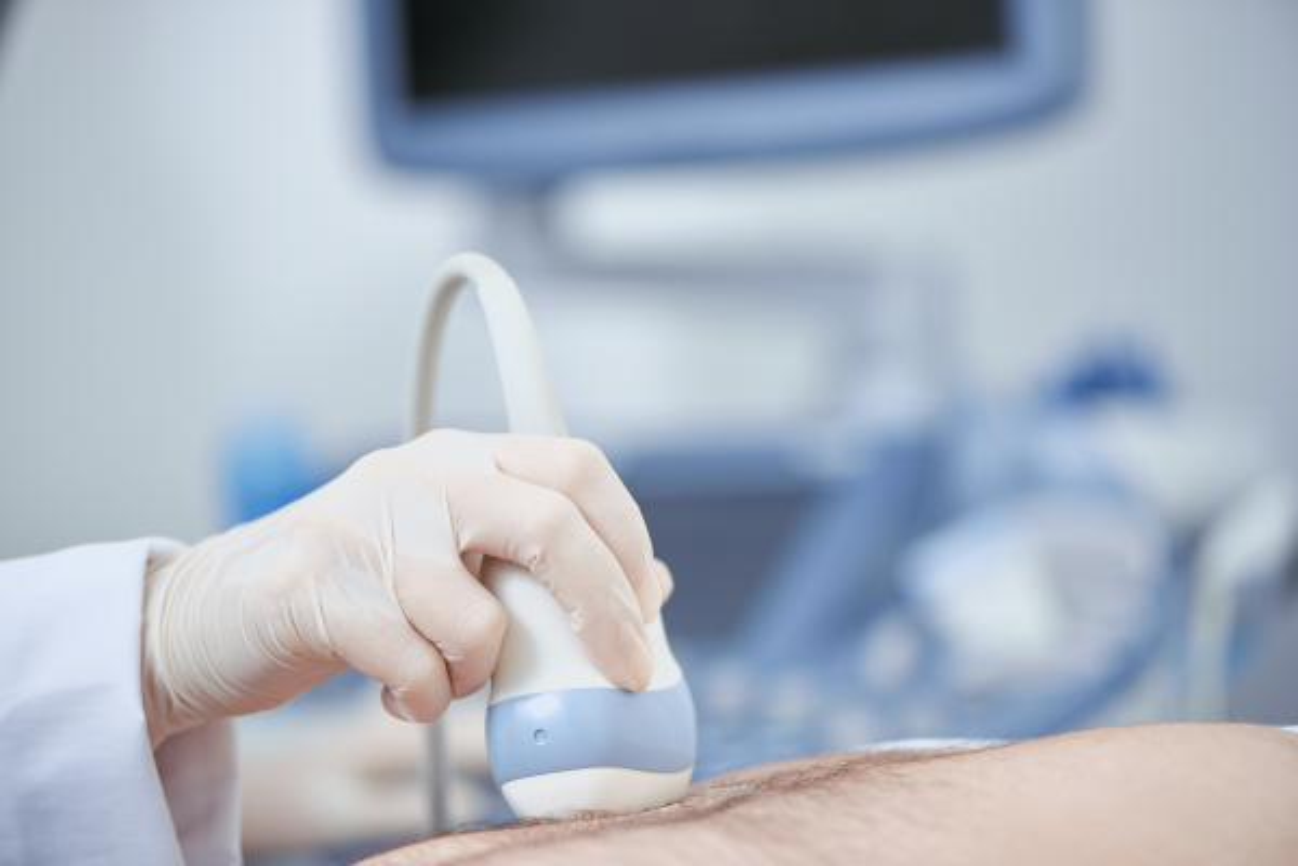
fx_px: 3786
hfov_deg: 19.5
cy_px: 433
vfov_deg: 13.0
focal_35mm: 105
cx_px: 649
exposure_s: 1/250
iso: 200
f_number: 4
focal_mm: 105
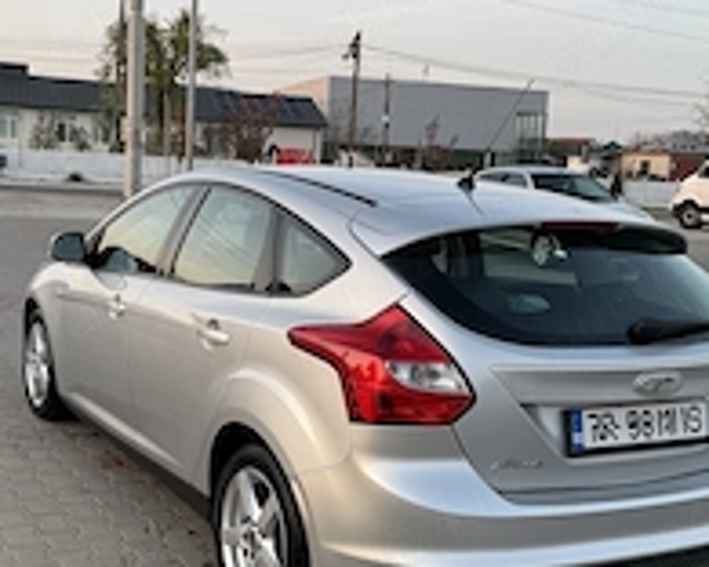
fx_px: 1007
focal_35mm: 48
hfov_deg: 38.6
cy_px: 334
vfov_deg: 31.4
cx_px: 276
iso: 64
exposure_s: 1/215
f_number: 1.78
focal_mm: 6.76
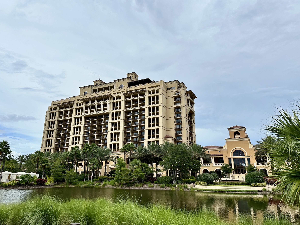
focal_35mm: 25
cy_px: 112
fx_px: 217
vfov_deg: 54.9
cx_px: 151
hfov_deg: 69.4
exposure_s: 1/7042
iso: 80
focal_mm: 6.86
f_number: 1.78
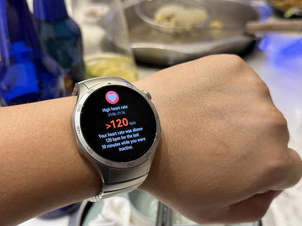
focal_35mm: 48
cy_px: 113
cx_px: 151
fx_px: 419
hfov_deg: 39.7
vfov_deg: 30.3
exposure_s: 1/50
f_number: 1.78
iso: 200
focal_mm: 6.86
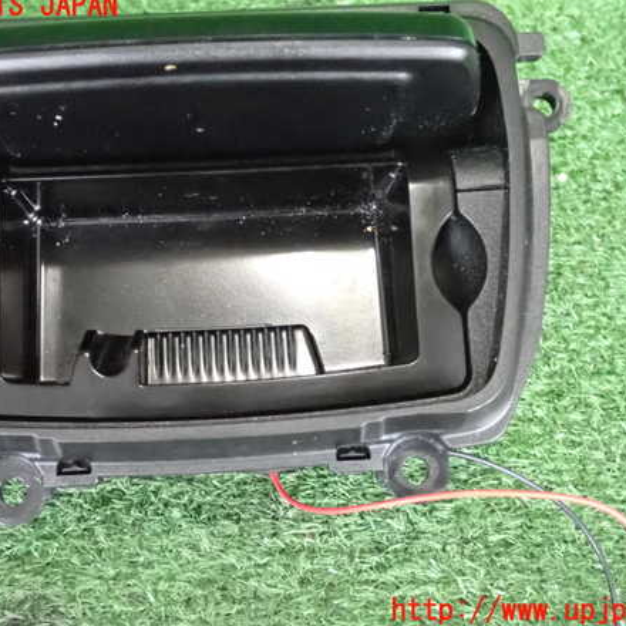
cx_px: 286
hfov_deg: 32.2
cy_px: 309
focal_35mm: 53
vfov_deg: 32.2
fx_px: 1084
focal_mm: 7.84
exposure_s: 1/125
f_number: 2.9
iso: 5000
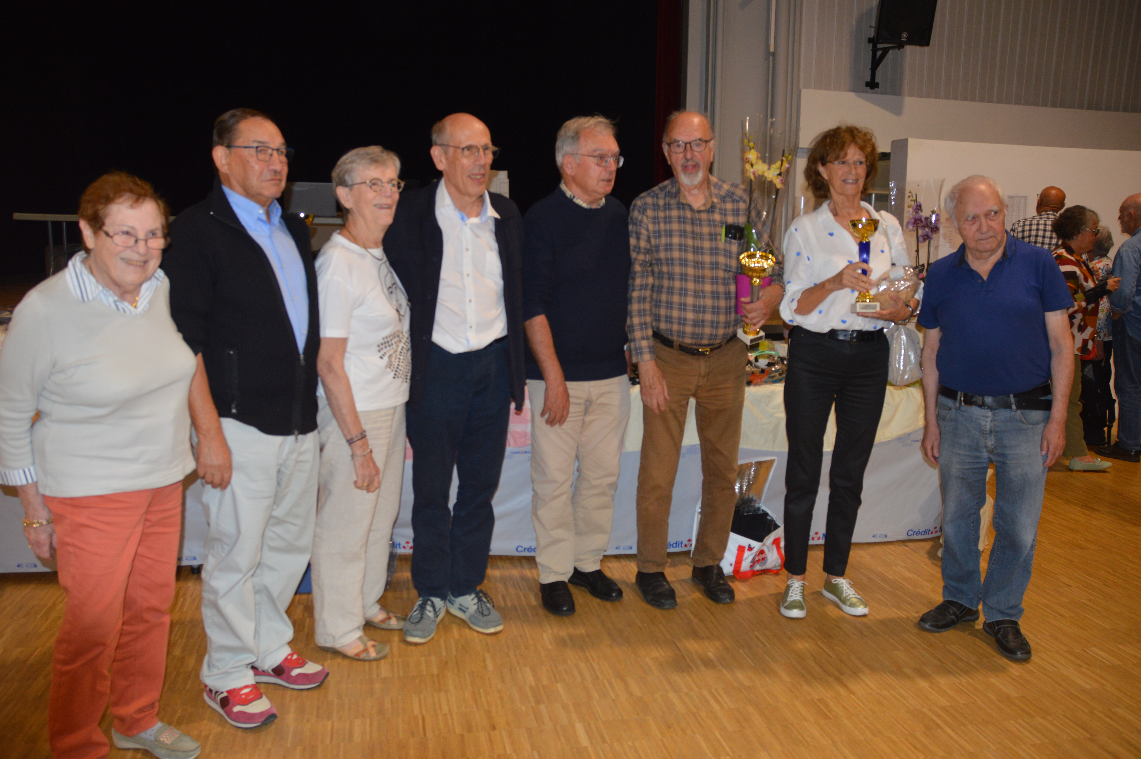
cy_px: 380
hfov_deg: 67.4
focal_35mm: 27
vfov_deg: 47.8
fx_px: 855
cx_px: 570
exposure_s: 1/100
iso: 400
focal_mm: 18
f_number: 4
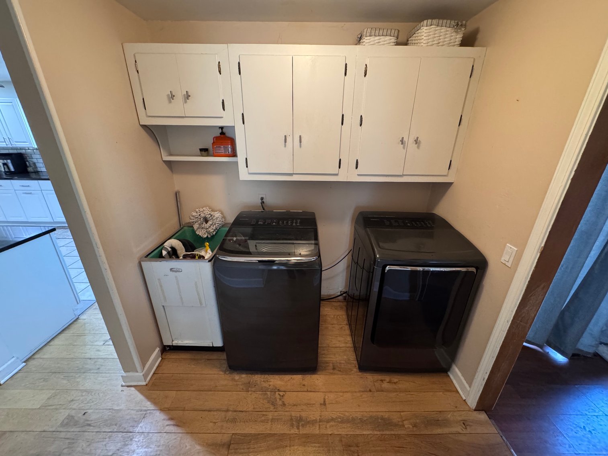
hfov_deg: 102.1
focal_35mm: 14
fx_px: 246
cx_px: 304
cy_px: 228
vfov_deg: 85.7
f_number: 2.2
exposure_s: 1/60
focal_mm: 2.22
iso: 800
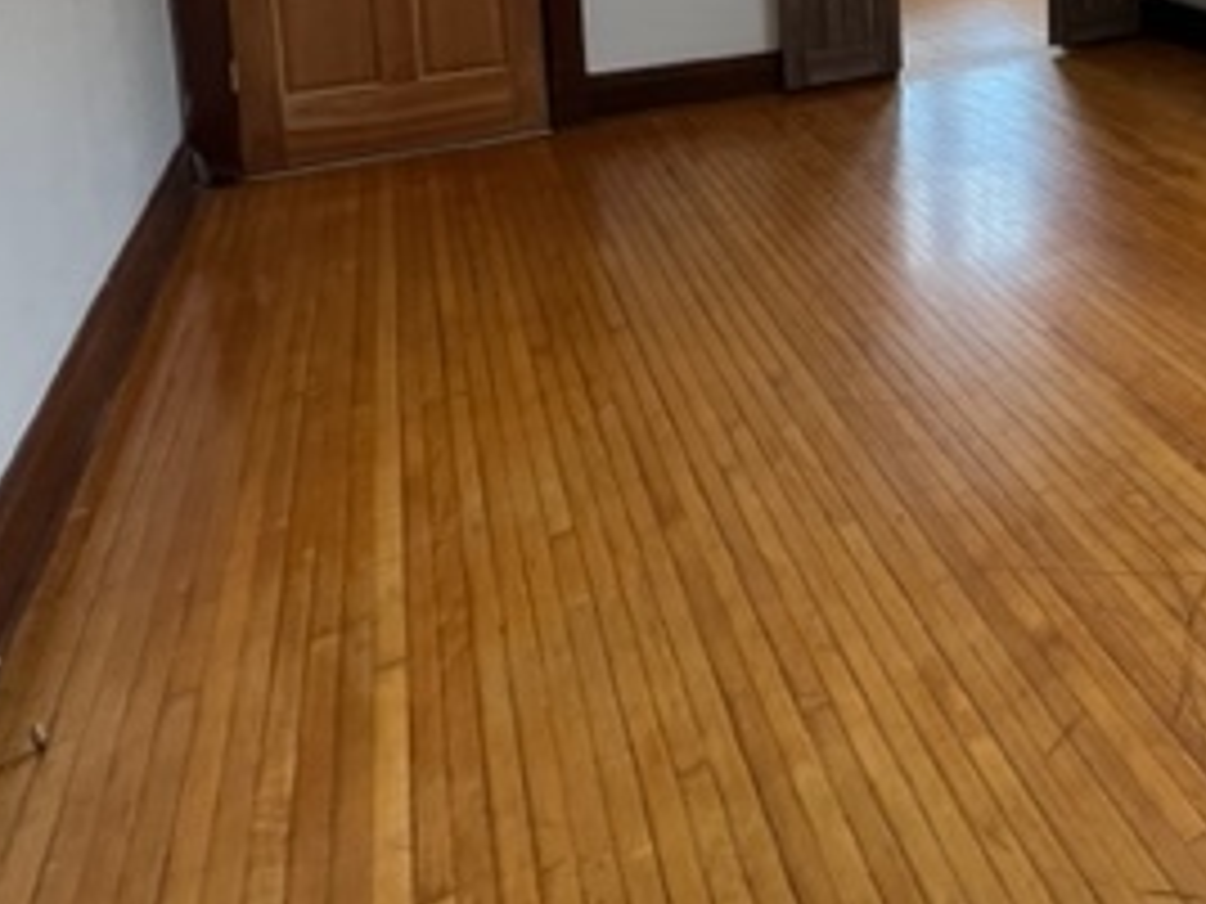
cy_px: -99
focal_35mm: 31
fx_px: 1080
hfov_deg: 45.4
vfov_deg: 37.7
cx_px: 1296
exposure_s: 1/120
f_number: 1.8
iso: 64
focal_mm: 1.57
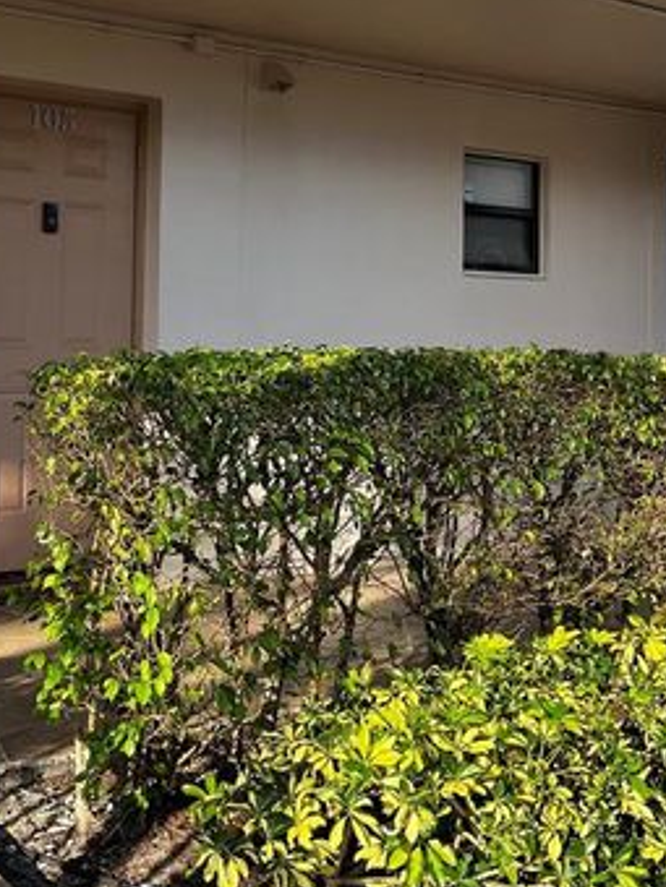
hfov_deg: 27.9
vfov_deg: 36.9
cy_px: 265
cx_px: 115
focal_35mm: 51
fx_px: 1308
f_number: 1.6
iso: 50
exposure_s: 1/718
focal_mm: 5.1
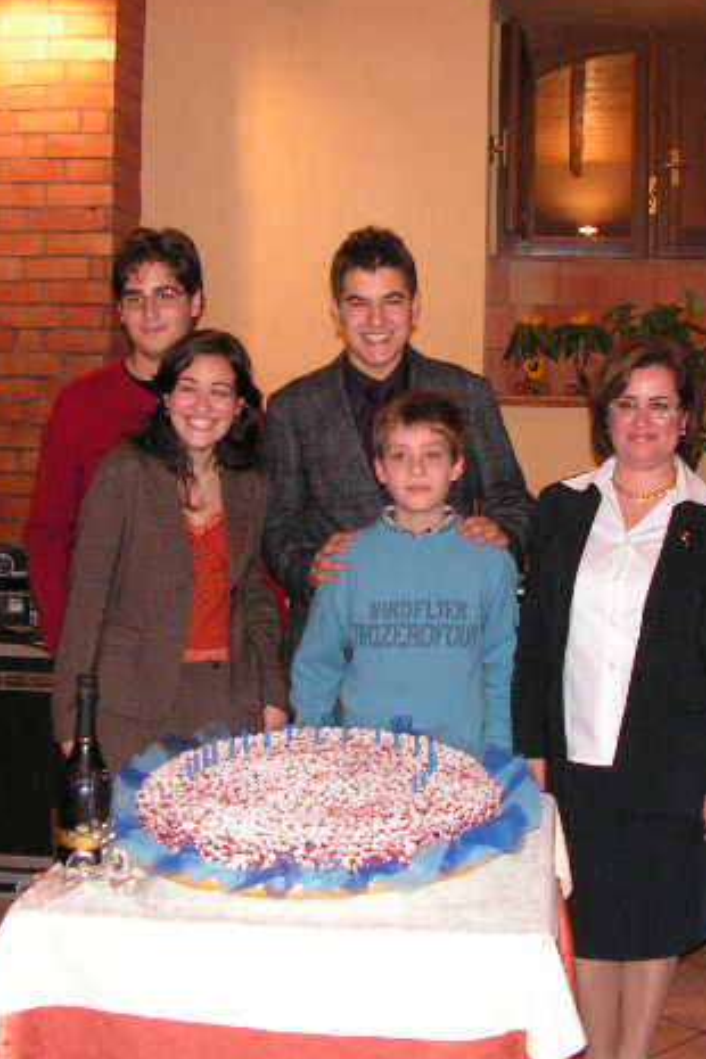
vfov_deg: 37.5
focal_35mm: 53
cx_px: 449
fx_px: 1559
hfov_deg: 25.4
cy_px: 517
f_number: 3.2
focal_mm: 6.2
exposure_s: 1/40
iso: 200
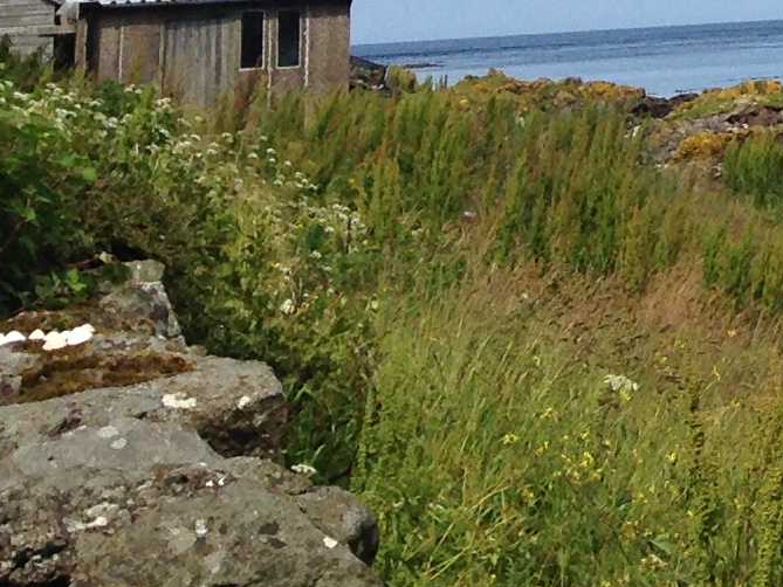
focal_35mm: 161
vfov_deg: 8.6
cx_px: 1451
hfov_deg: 11.3
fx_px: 3642
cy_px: -683
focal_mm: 4.12
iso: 50
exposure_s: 1/2358
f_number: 2.4
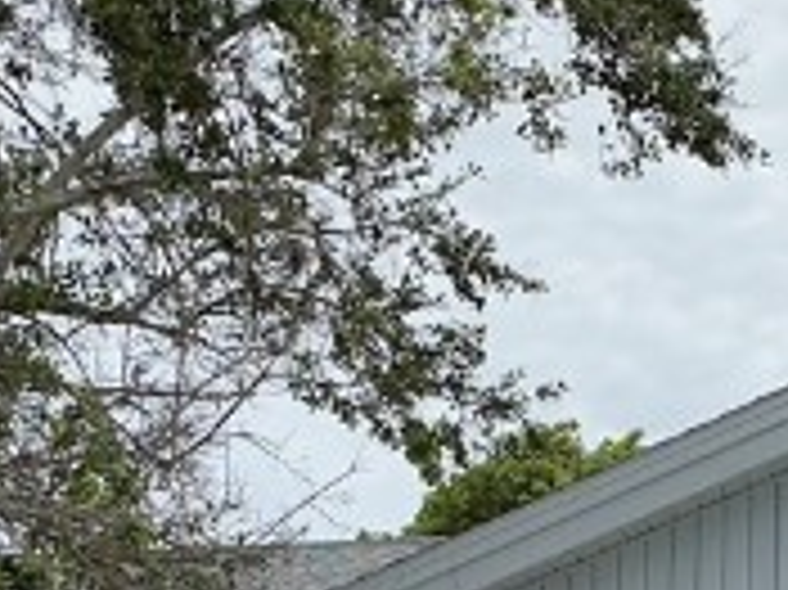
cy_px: 833
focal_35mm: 82
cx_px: 545
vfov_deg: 16.6
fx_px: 1865
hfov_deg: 23.7
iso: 50
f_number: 2.2
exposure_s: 1/2451
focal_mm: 2.22
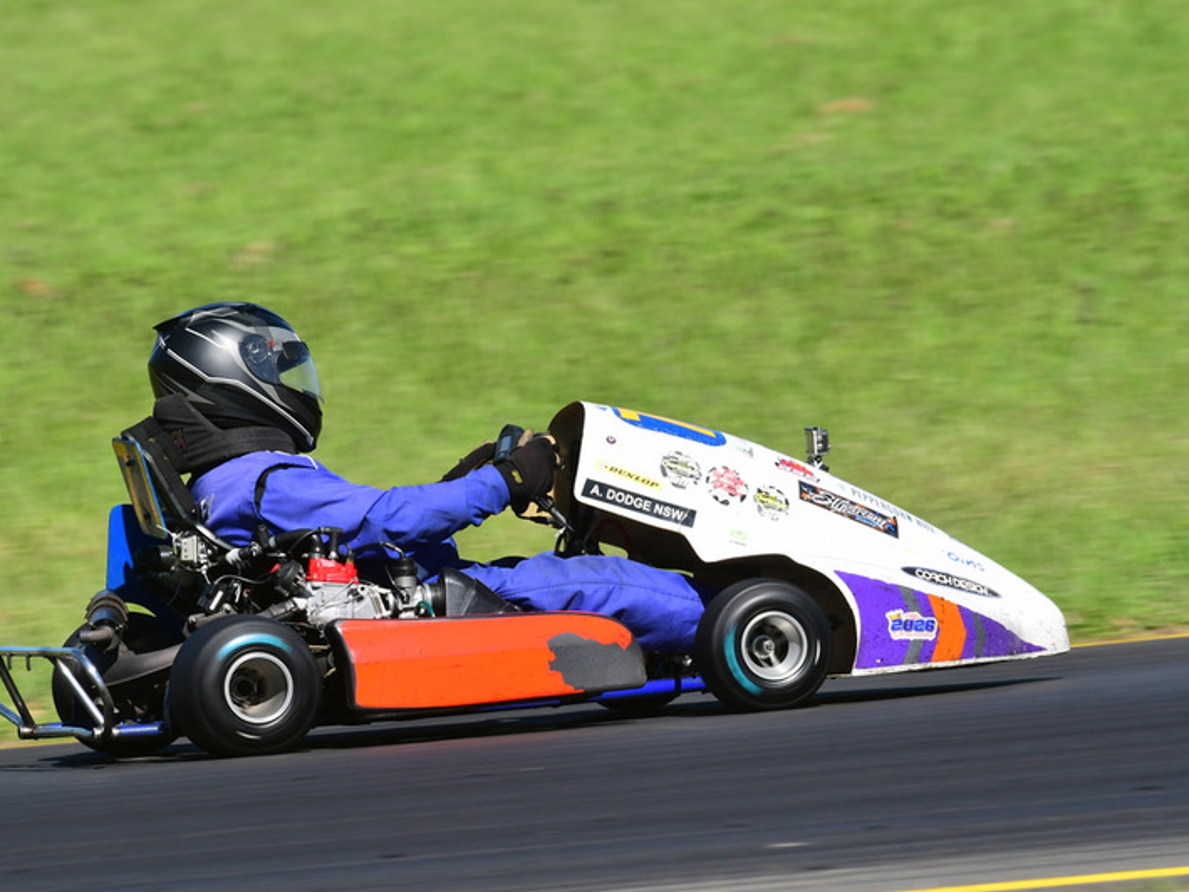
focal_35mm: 684
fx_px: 23498
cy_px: 446
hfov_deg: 2.9
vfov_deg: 2.2
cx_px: 585
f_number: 11
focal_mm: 420
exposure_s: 1/640
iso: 500
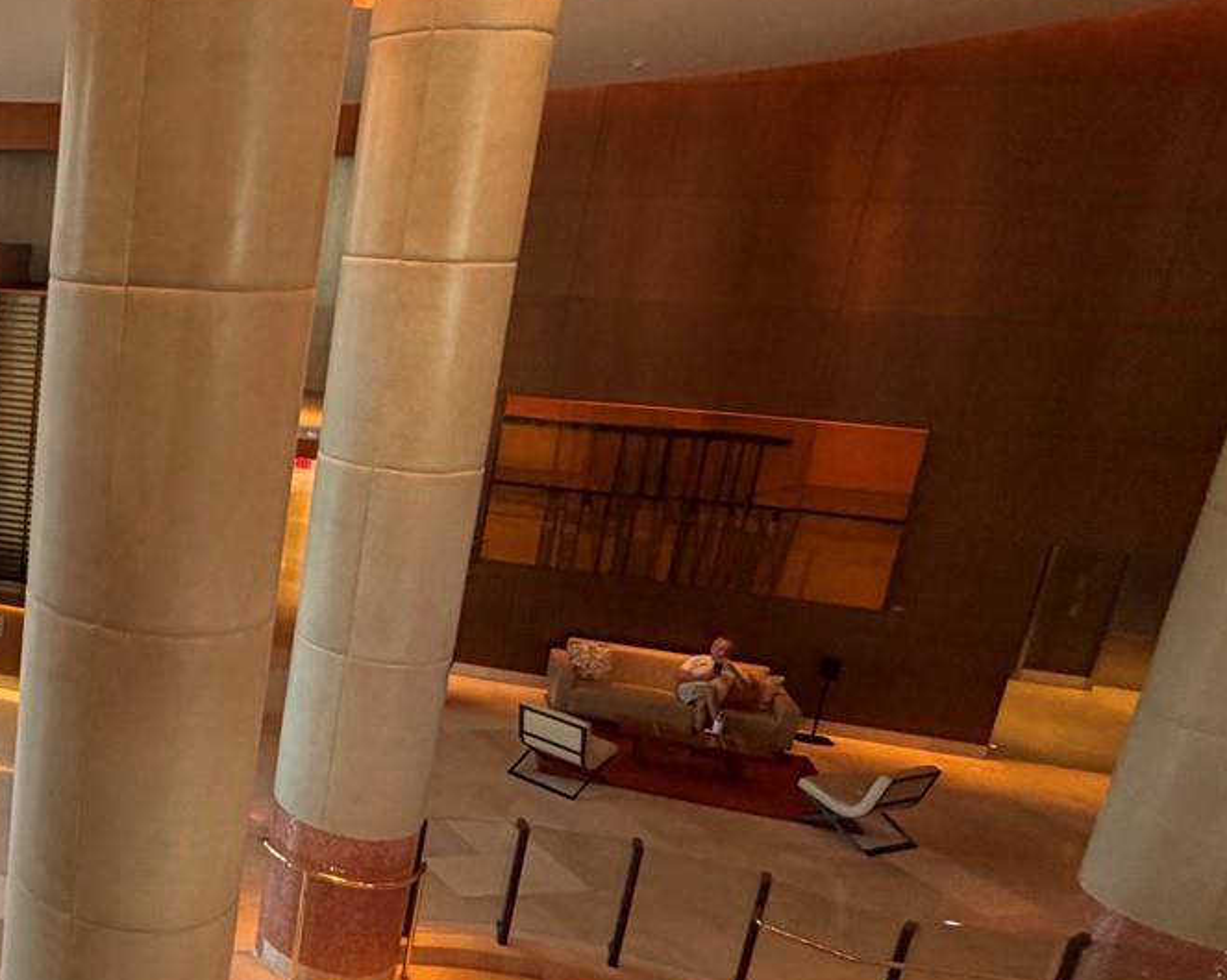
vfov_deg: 44.5
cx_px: -131
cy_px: 520
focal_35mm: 33
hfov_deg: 42.3
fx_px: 1198
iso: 200
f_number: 2.2
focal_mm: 2.22
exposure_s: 1/60
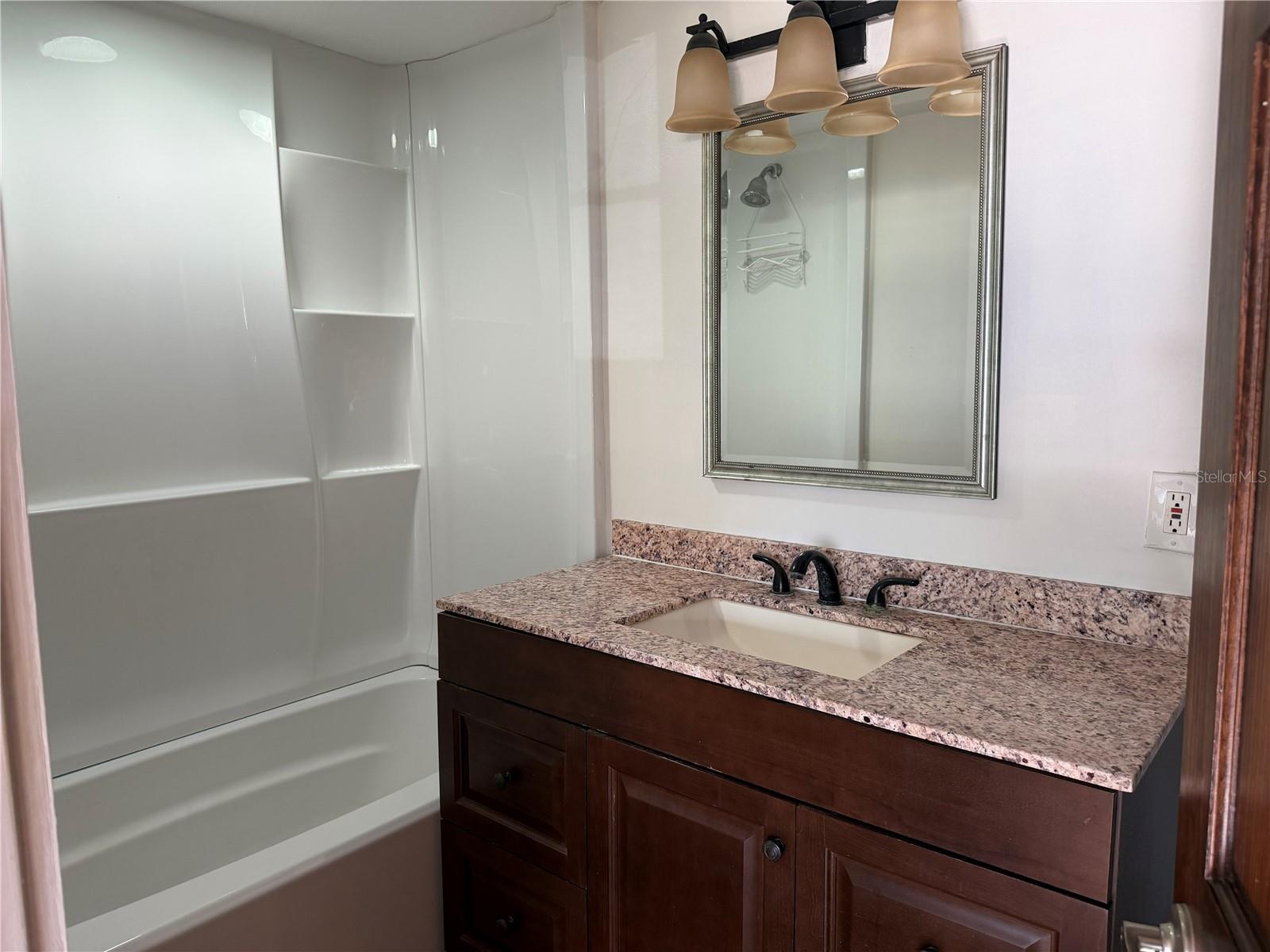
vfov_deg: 56.8
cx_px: 635
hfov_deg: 71.6
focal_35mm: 24
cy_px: 476
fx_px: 881
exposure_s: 1/117
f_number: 1.78
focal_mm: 6.76
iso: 200
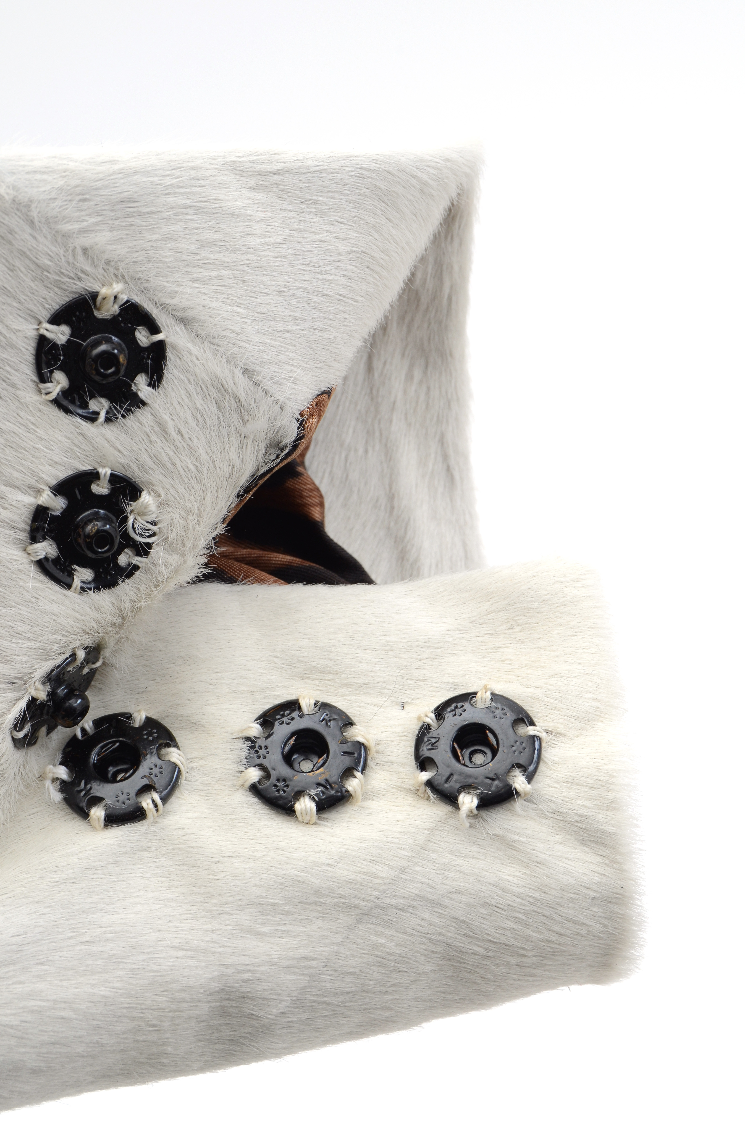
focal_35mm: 78
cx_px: 372
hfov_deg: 17.4
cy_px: 562
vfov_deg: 26.0
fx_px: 2432
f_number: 13
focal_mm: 52
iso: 400
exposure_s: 1/125
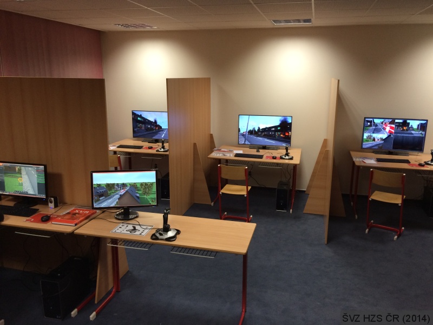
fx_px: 363
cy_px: 162
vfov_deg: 48.2
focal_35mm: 29
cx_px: 216
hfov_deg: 61.7
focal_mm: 4.15
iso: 50
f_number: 2.2
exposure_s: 1/30
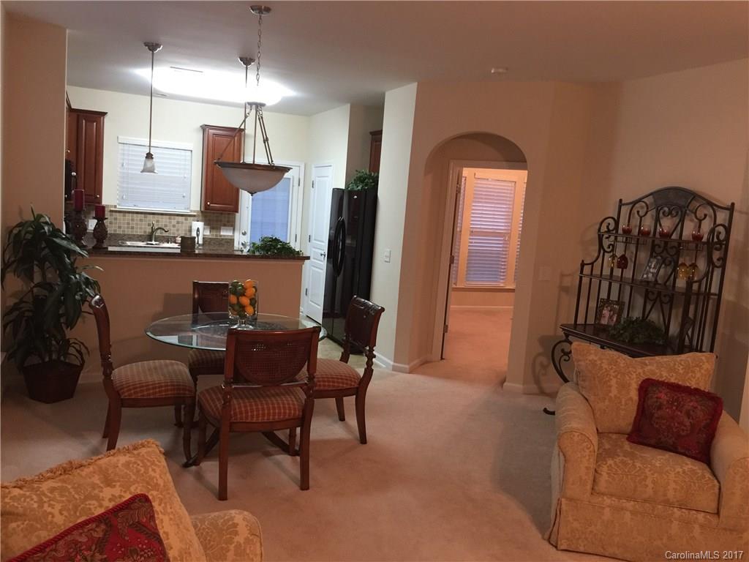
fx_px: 627
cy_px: 281
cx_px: 374
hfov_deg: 61.7
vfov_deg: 48.2
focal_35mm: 29
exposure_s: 1/10
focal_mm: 4.15
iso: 100
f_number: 2.2
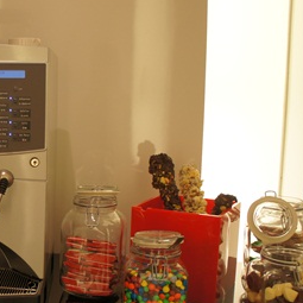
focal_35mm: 54
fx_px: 535
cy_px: 172
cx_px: -19
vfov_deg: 31.6
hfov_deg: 29.0
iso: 200
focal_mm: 18
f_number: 4
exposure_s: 1/40
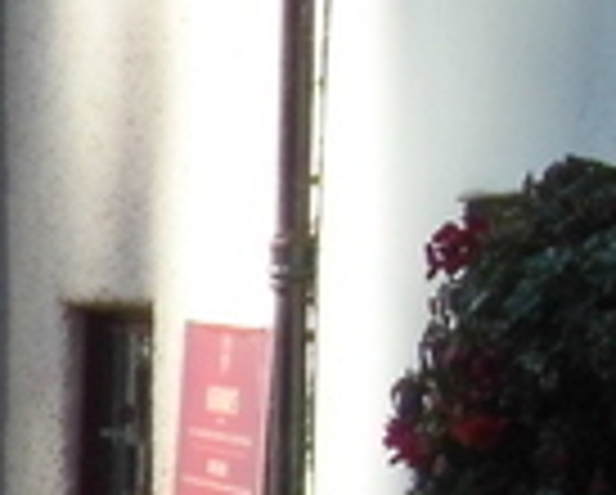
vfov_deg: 3.9
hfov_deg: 4.8
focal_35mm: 401
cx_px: -342
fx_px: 7321
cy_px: 274
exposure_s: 1/640
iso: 100
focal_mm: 9.9
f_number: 3.5
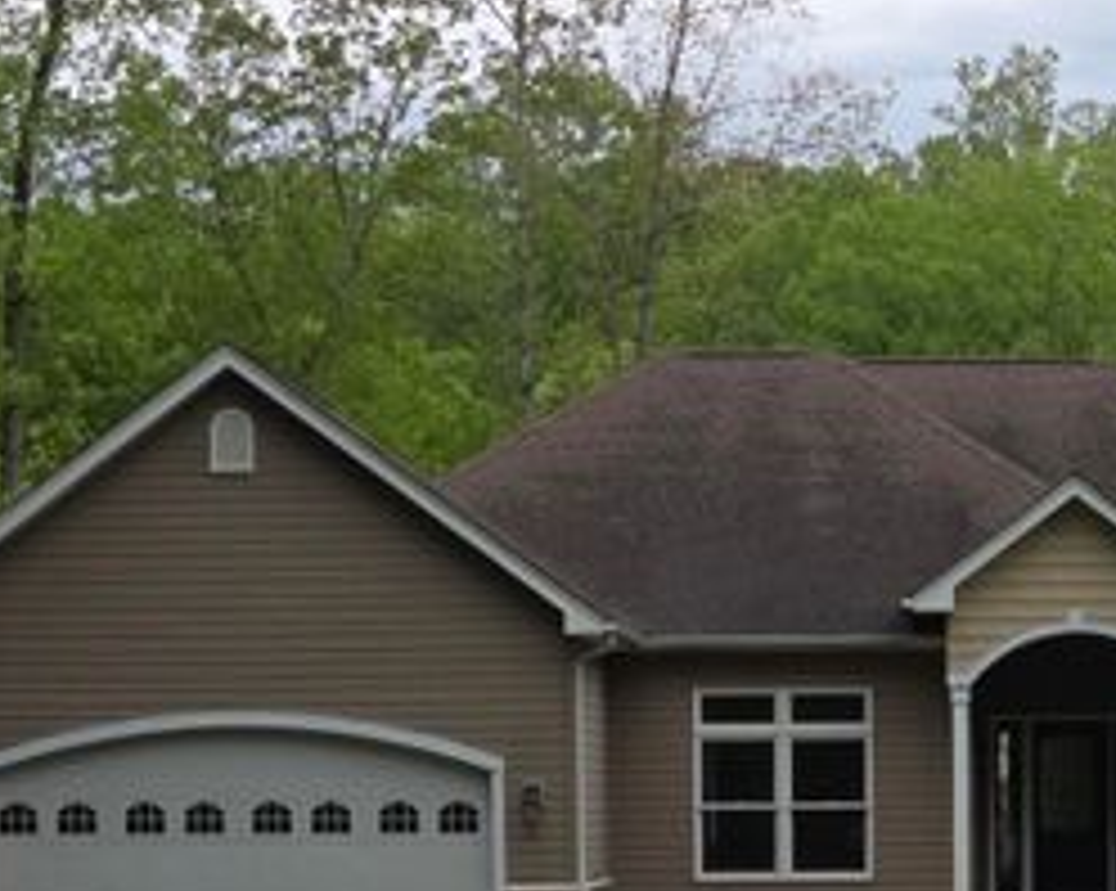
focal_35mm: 136
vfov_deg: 11.3
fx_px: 4488
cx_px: 783
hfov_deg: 14.1
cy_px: 682
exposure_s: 1/1111
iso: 50
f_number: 2.4
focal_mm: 7.9
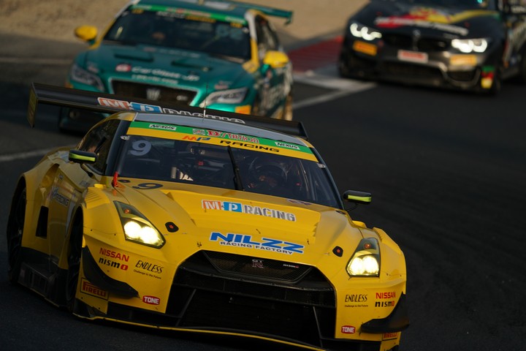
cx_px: 263
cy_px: 176
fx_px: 8766
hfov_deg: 3.4
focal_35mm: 600
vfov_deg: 2.3
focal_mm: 600
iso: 200
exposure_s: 1/1000
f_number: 6.3
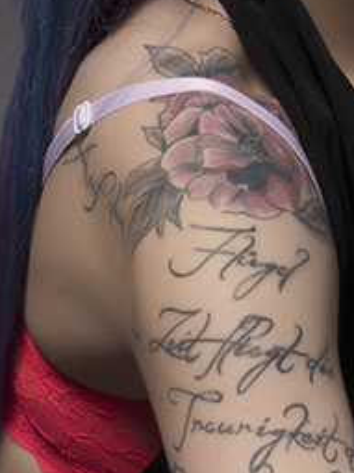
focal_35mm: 435
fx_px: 5936
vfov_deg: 4.5
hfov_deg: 3.4
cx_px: 587
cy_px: 699
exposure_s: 1/100
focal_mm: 48
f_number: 16
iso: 200
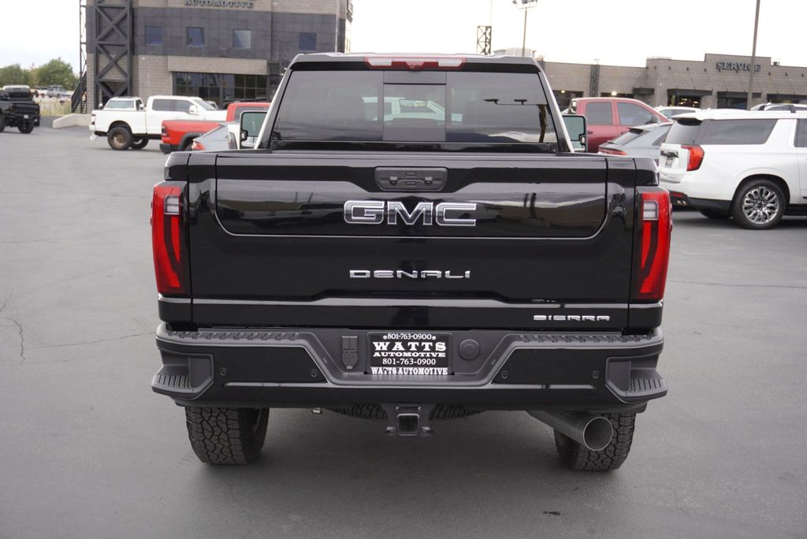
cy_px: 270
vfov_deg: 30.9
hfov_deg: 44.9
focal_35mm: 44
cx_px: 404
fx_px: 976
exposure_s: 1/60
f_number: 4.5
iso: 160
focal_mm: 29
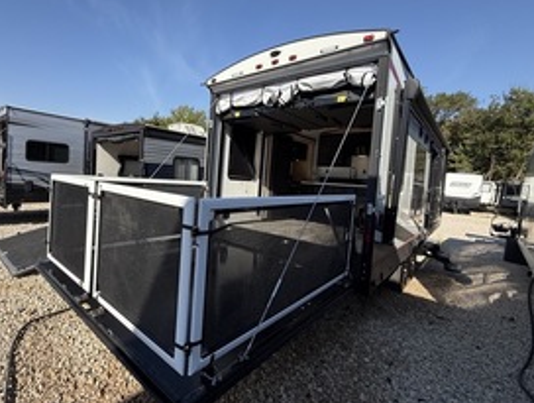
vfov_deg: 71.7
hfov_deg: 86.7
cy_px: 188
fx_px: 278
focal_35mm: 18
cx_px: 218
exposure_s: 1/1795
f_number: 2.2
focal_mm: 2.22
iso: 80
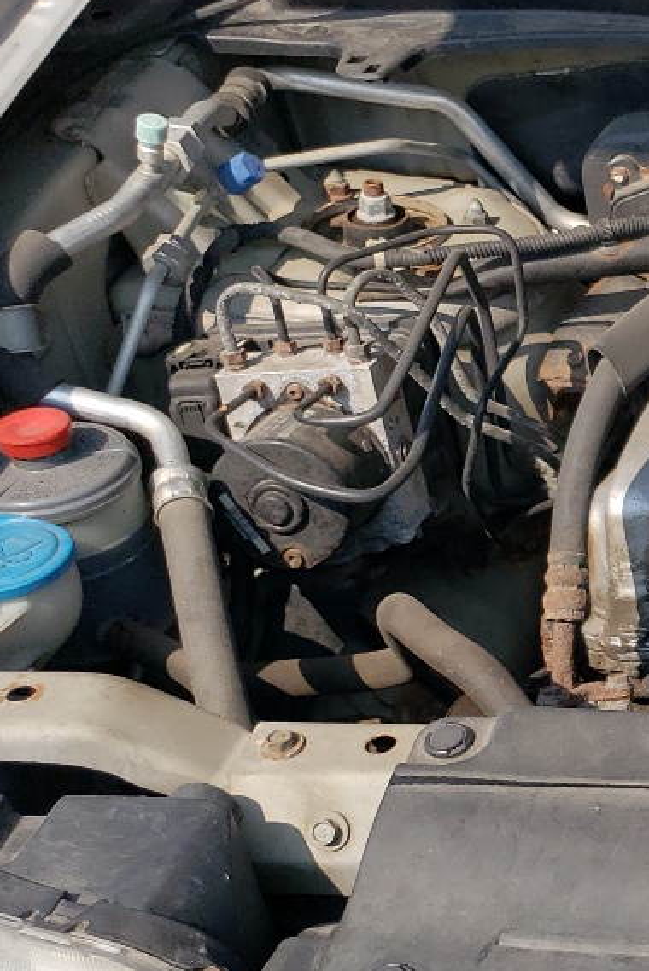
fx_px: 2053
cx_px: 1312
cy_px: 592
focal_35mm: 76
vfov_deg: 26.6
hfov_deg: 14.7
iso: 50
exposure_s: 1/3333
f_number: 1.5
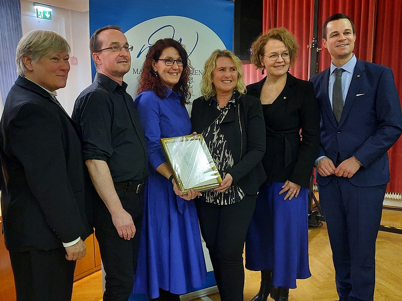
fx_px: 290
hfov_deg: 69.4
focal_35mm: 25
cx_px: 201
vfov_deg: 54.9
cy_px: 150
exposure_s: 1/25
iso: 400
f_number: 2
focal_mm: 4.6
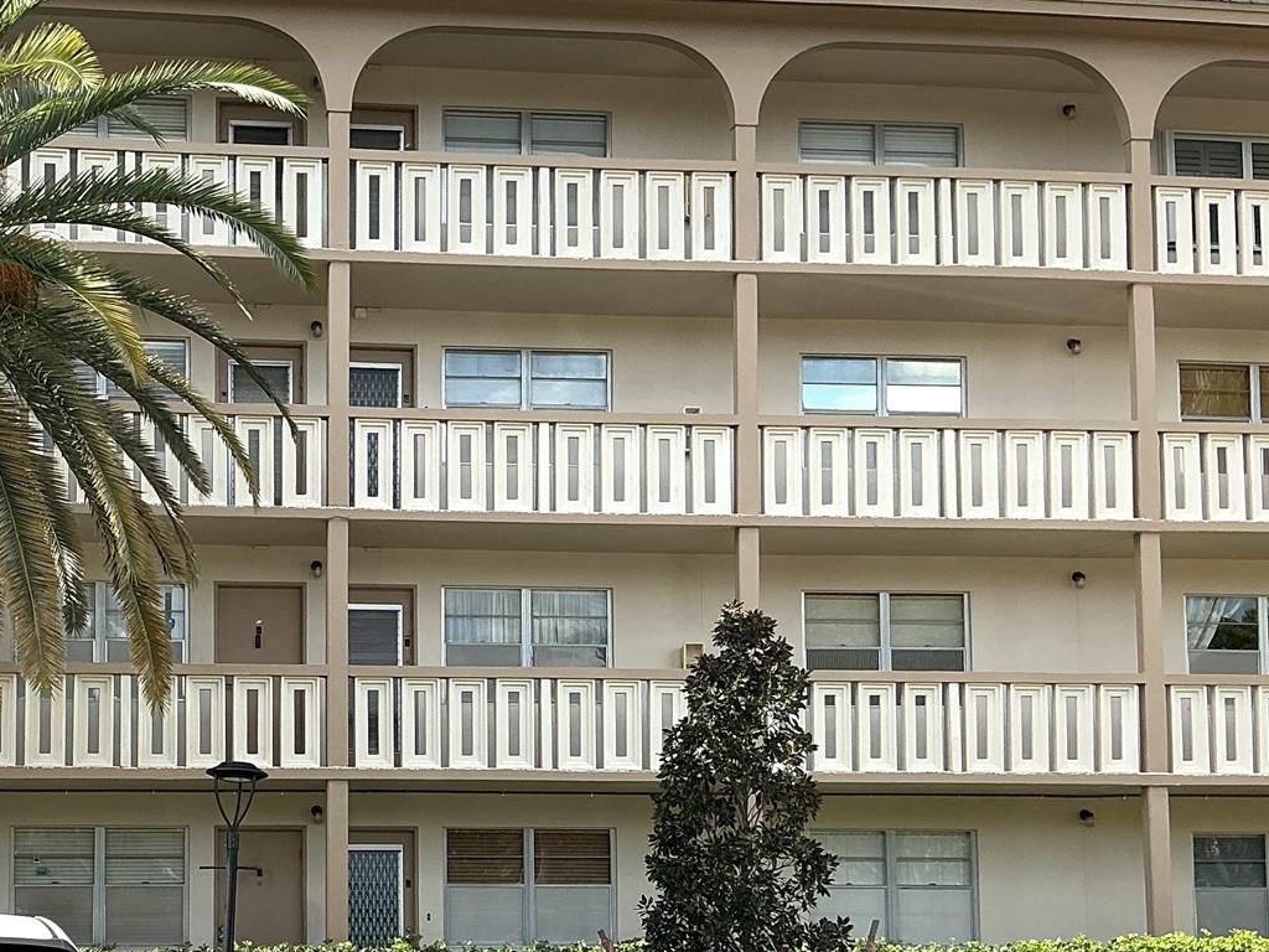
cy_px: 767
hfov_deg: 32.4
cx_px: 260
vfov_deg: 24.8
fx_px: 2126
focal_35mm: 58
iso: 25
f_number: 1.8
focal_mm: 3
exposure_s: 1/912
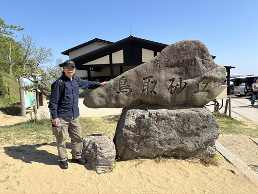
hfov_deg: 67.3
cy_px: 97
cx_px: 129
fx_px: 194
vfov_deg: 53.1
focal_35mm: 26
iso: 50
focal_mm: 5.96
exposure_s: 1/2398
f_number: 1.6
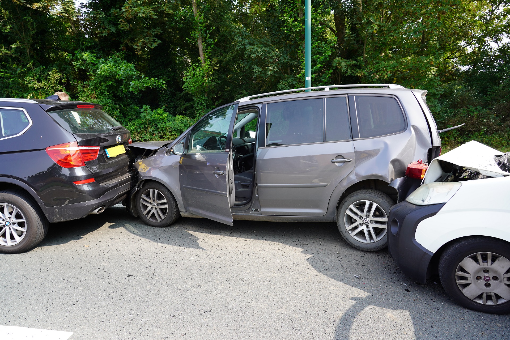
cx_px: 255
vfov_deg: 53.1
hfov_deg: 73.7
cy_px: 170
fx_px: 340
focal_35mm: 24
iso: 100
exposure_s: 1/100
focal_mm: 24
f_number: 5
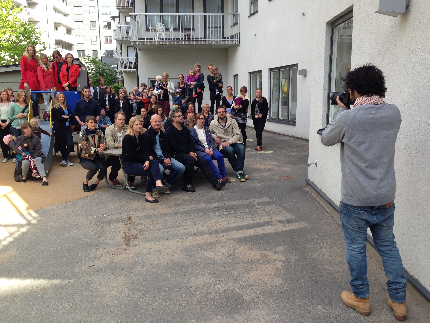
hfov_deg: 55.4
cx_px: 215
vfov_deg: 42.9
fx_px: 410
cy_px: 162
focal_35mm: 33
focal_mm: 4.12
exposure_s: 1/293
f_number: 2.4
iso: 50
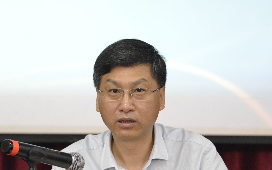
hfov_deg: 12.3
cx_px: 130
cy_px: 145
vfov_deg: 7.7
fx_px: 1260
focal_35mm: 170
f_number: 5.3
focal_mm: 98
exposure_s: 1/60
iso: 6400
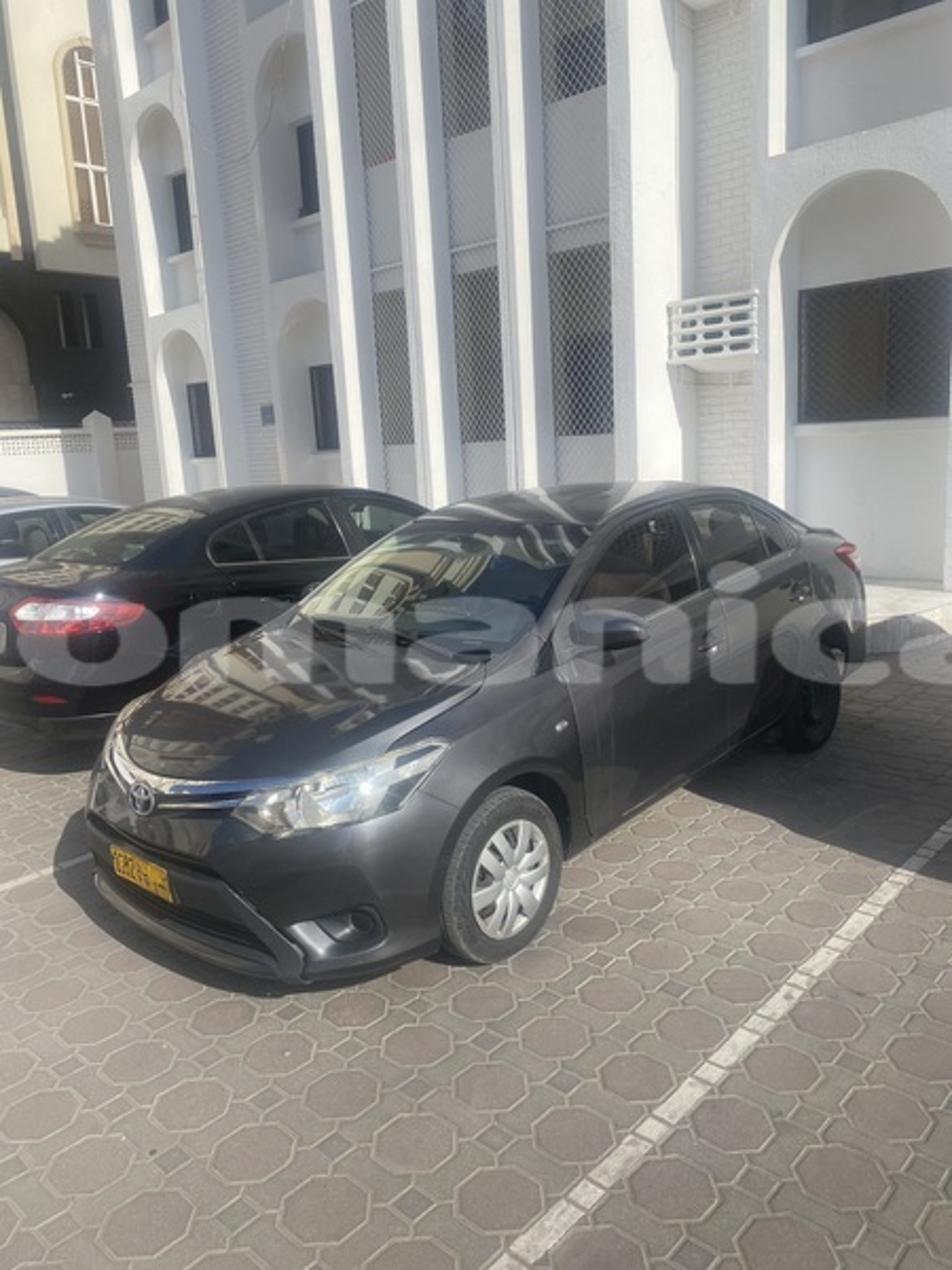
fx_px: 953
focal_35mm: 26
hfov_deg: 53.1
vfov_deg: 67.3
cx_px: 476
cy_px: 635
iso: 32
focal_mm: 4.25
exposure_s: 1/4115
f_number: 1.8
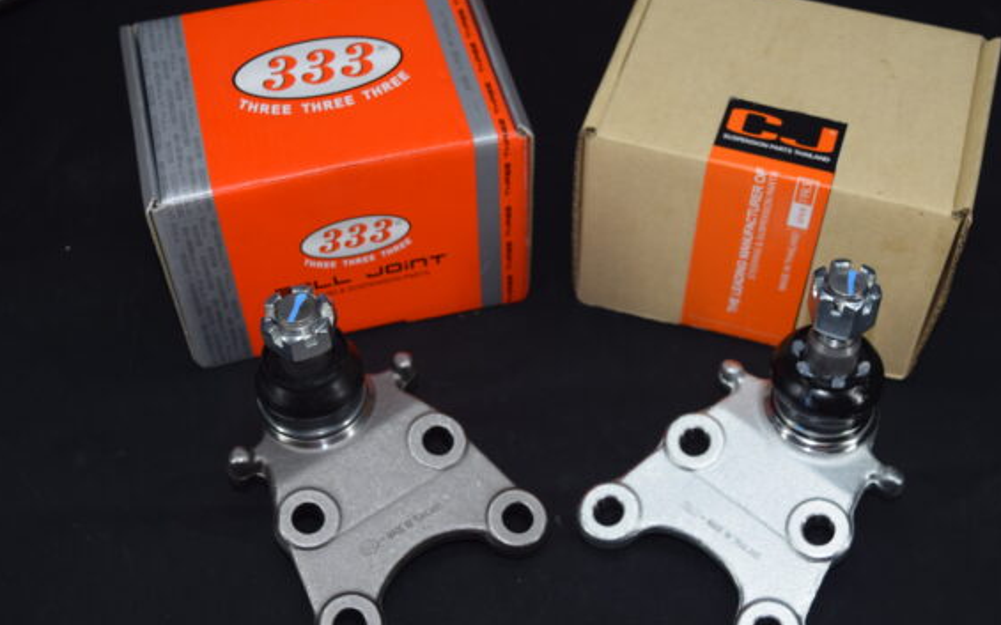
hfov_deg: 38.9
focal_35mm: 52
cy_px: 327
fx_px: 1418
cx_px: 526
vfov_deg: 24.9
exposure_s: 1/125
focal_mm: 30
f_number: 5.6
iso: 220
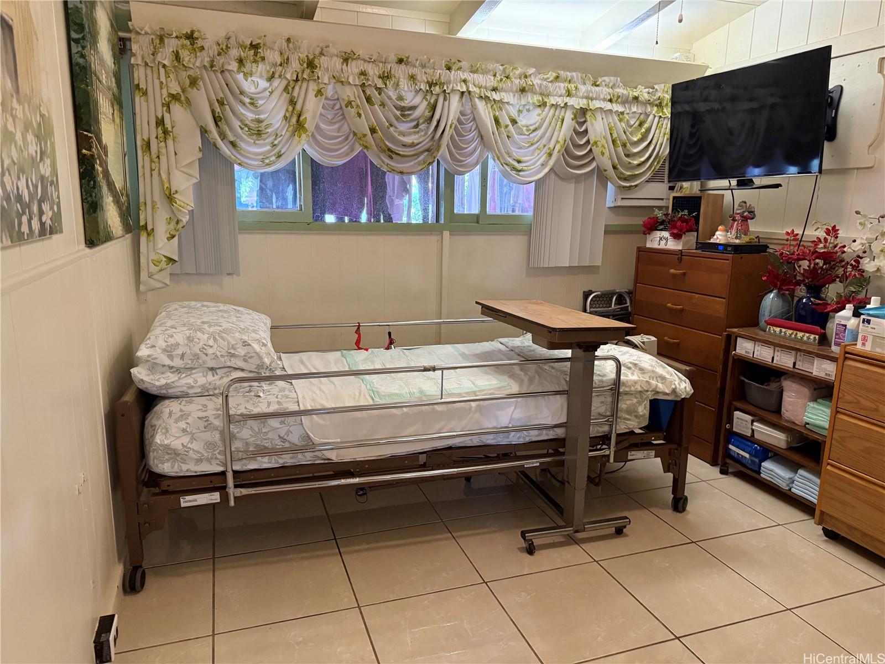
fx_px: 614
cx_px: 442
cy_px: 332
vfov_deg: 56.8
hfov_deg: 71.6
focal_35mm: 24
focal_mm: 6.76
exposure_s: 1/60
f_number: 1.78
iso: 640
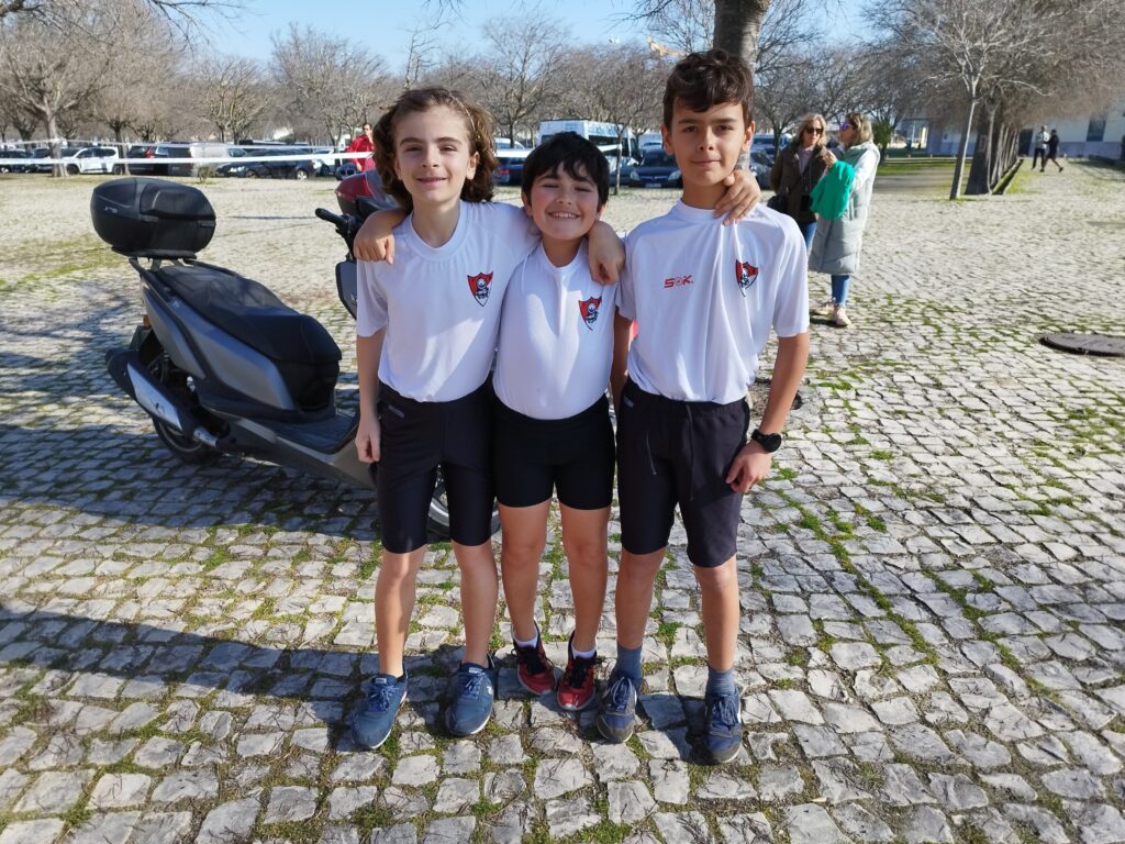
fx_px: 780
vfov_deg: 56.8
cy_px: 422
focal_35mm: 24
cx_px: 562
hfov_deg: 71.6
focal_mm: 5.89
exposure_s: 1/630
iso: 50
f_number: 1.89
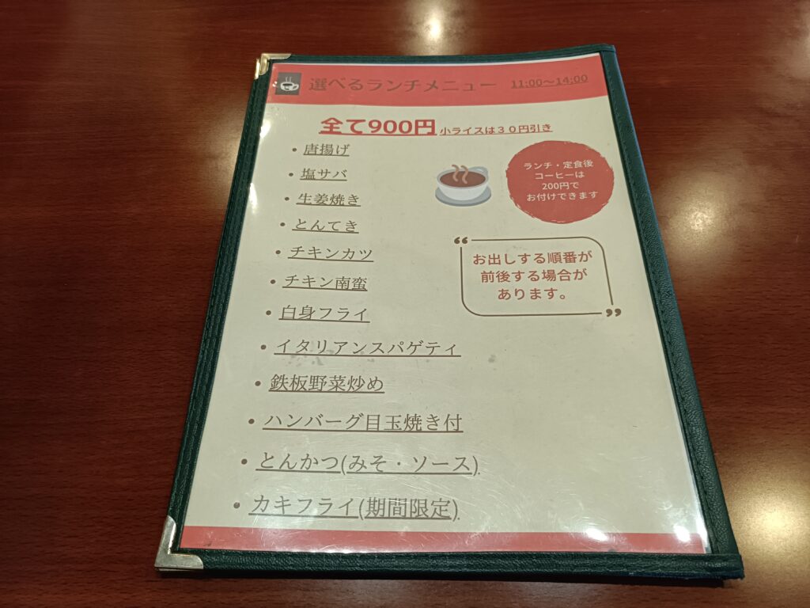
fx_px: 585
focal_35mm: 25
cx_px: 405
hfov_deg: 69.4
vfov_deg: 54.9
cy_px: 304
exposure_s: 1/60
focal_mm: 4.7
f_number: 1.7
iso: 640
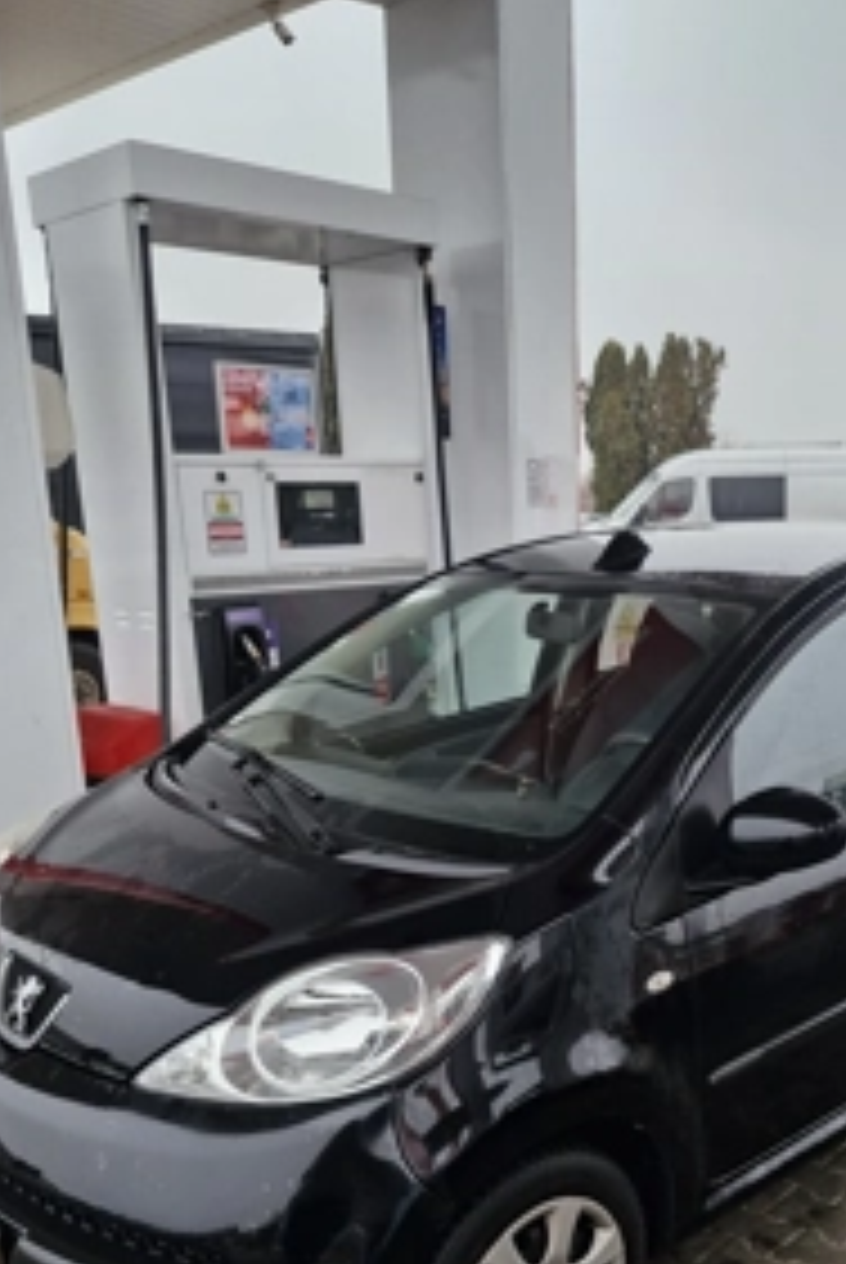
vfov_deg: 54.0
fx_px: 1195
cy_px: 891
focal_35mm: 34
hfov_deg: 38.6
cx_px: 558
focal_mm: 5.54
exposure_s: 1/182
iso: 160
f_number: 1.8
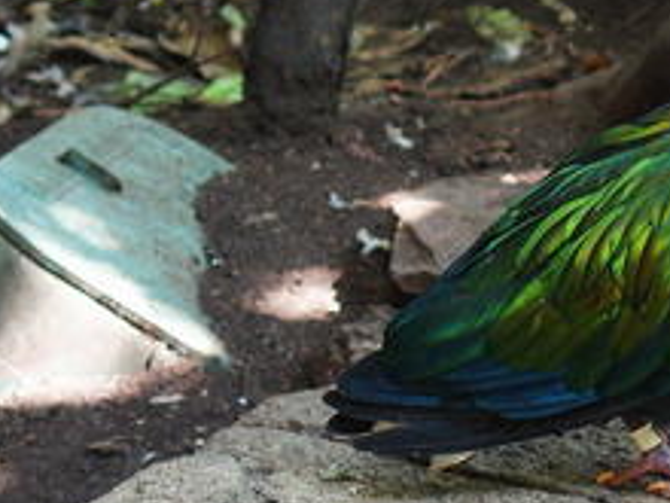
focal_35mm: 276
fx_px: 5342
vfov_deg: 5.4
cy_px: 204
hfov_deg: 7.2
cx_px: 624
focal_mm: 28.8
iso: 400
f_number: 2.8
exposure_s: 1/60
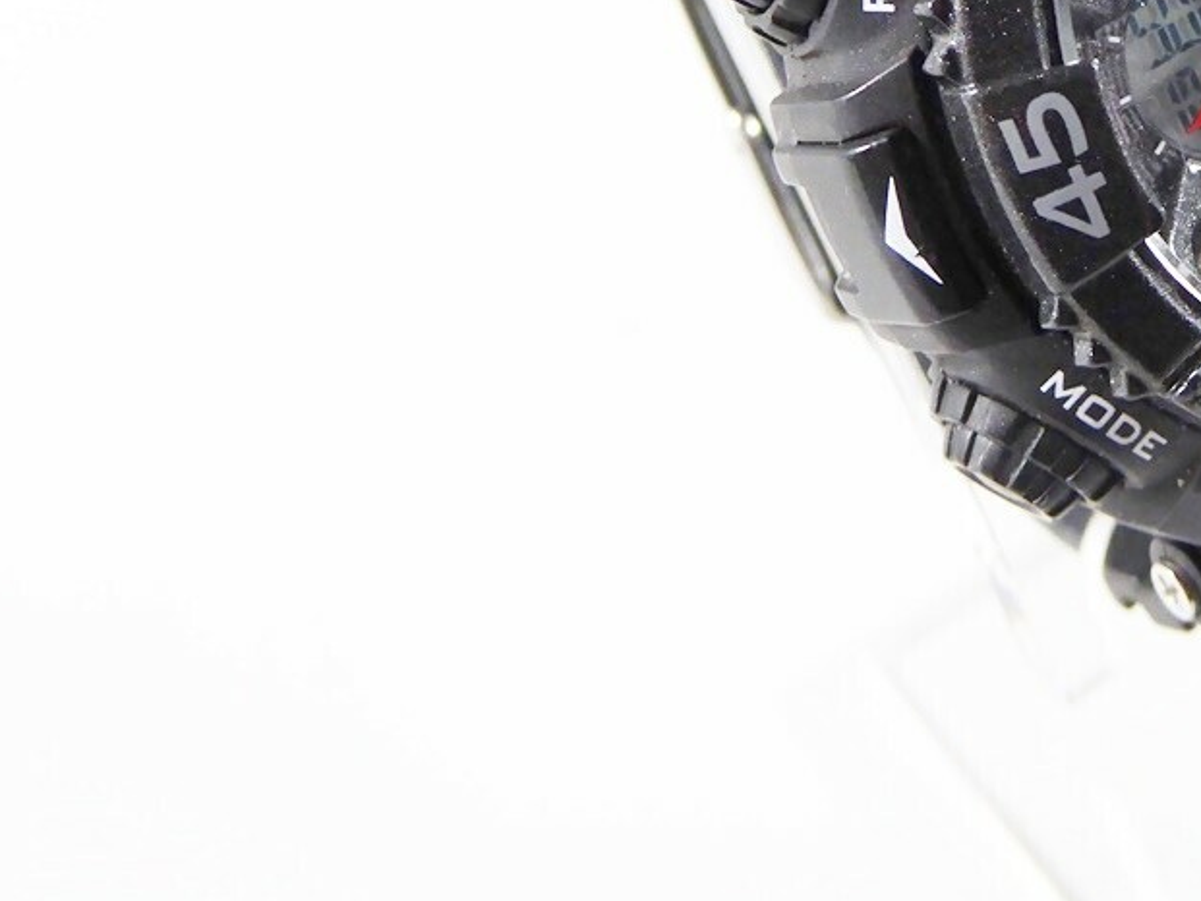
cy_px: 58
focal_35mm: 56
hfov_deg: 32.2
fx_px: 1943
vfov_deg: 25.2
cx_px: 1143
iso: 320
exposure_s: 1/60
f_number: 3.5
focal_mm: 5
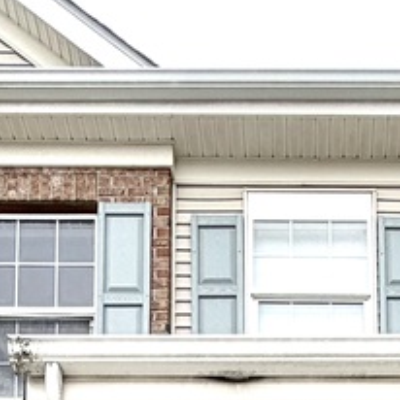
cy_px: 998
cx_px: 313
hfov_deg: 26.1
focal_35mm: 65
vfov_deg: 14.5
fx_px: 850
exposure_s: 1/502
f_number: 2.2
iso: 50
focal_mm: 2.22
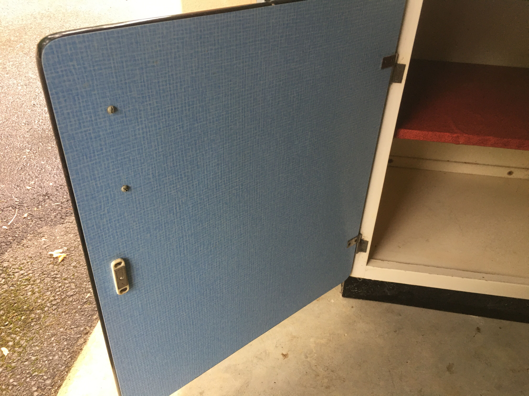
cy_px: 198
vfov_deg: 48.2
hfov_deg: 61.7
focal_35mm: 29
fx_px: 443
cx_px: 264
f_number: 2.2
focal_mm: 4.15
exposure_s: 1/17
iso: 64
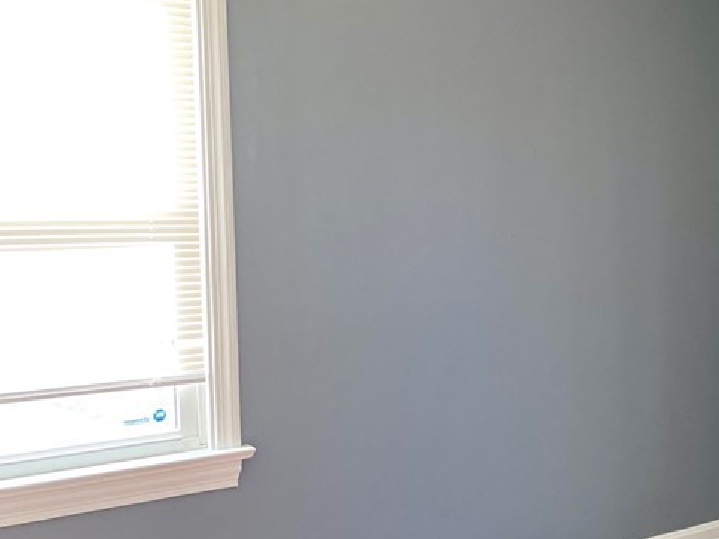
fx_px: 1142
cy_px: 258
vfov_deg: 26.6
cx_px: 634
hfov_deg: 33.3
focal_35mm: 55
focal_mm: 4.2
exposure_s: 1/120
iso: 125
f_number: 1.6
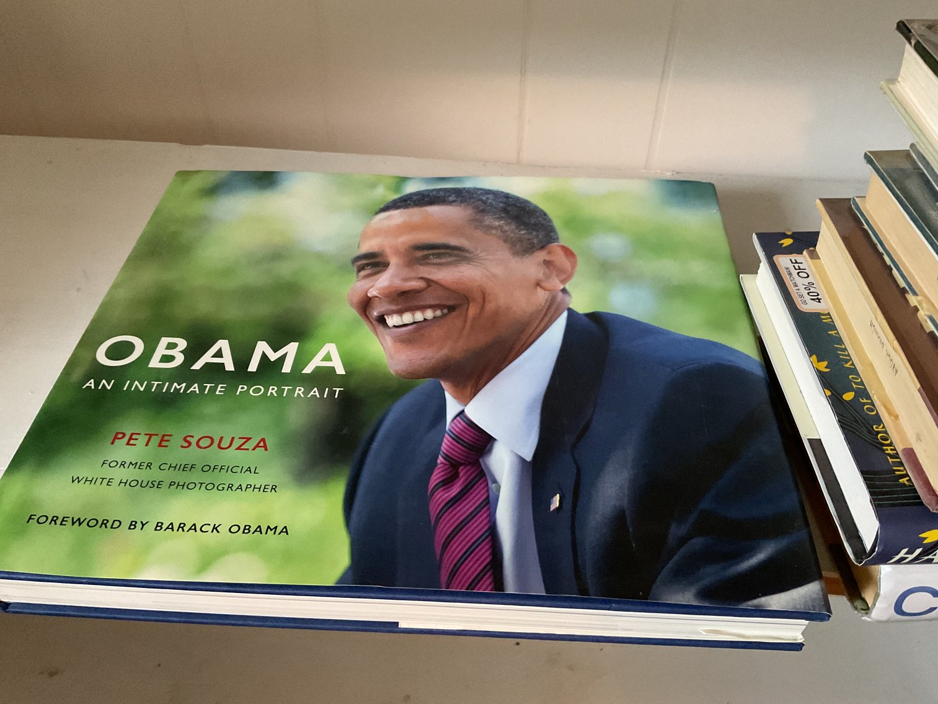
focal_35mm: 29
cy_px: 352
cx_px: 469
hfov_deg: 61.7
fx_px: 786
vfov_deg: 48.2
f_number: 1.8
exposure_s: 1/30
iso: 400
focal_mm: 3
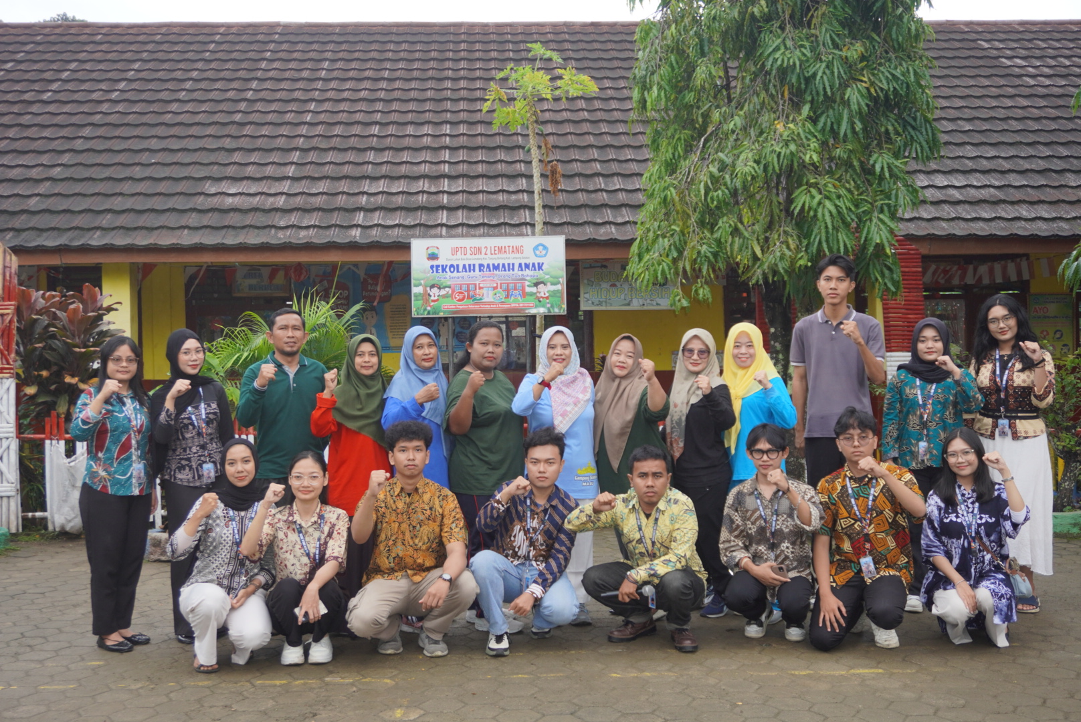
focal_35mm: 38
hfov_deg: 51.3
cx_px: 540
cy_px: 361
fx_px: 1127
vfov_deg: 35.5
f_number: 4.5
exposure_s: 1/160
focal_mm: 25
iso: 160
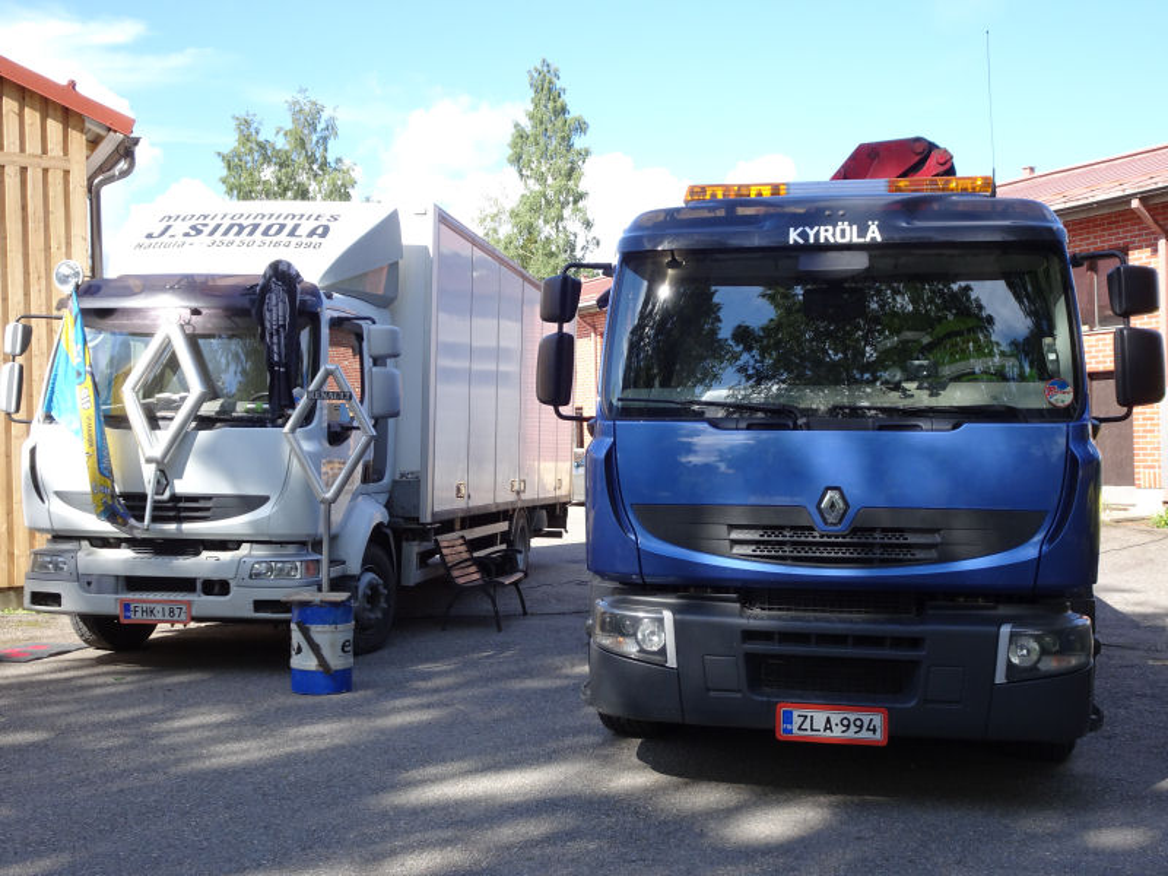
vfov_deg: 38.7
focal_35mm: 37
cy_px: 438
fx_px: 1248
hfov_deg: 50.1
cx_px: 584
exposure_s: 1/200
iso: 80
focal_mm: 6.37
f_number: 4
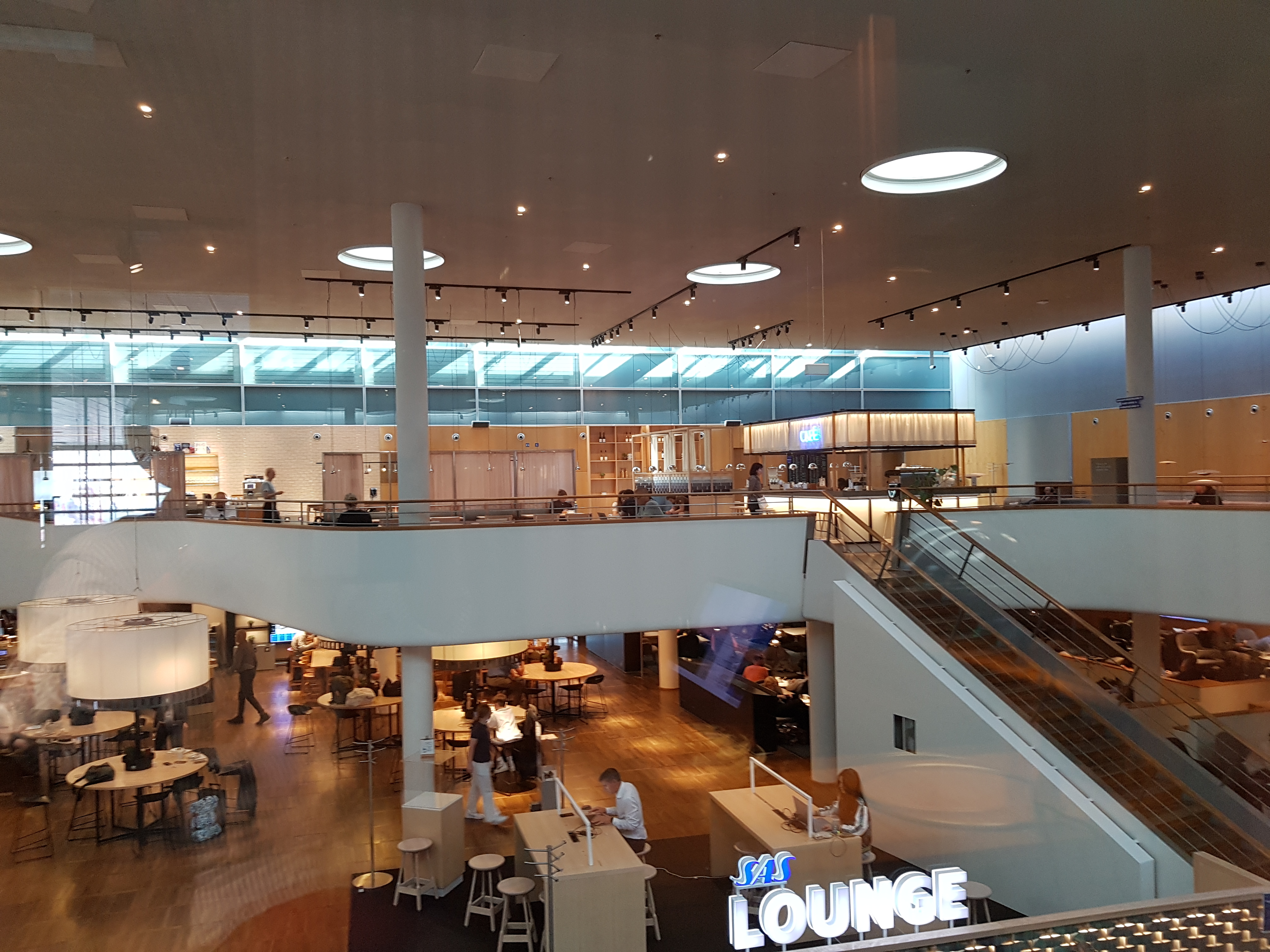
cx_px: 635
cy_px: 476
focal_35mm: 26
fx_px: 954
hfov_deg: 67.3
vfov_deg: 53.1
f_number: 1.7
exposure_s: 1/50
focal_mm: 4.2
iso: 160
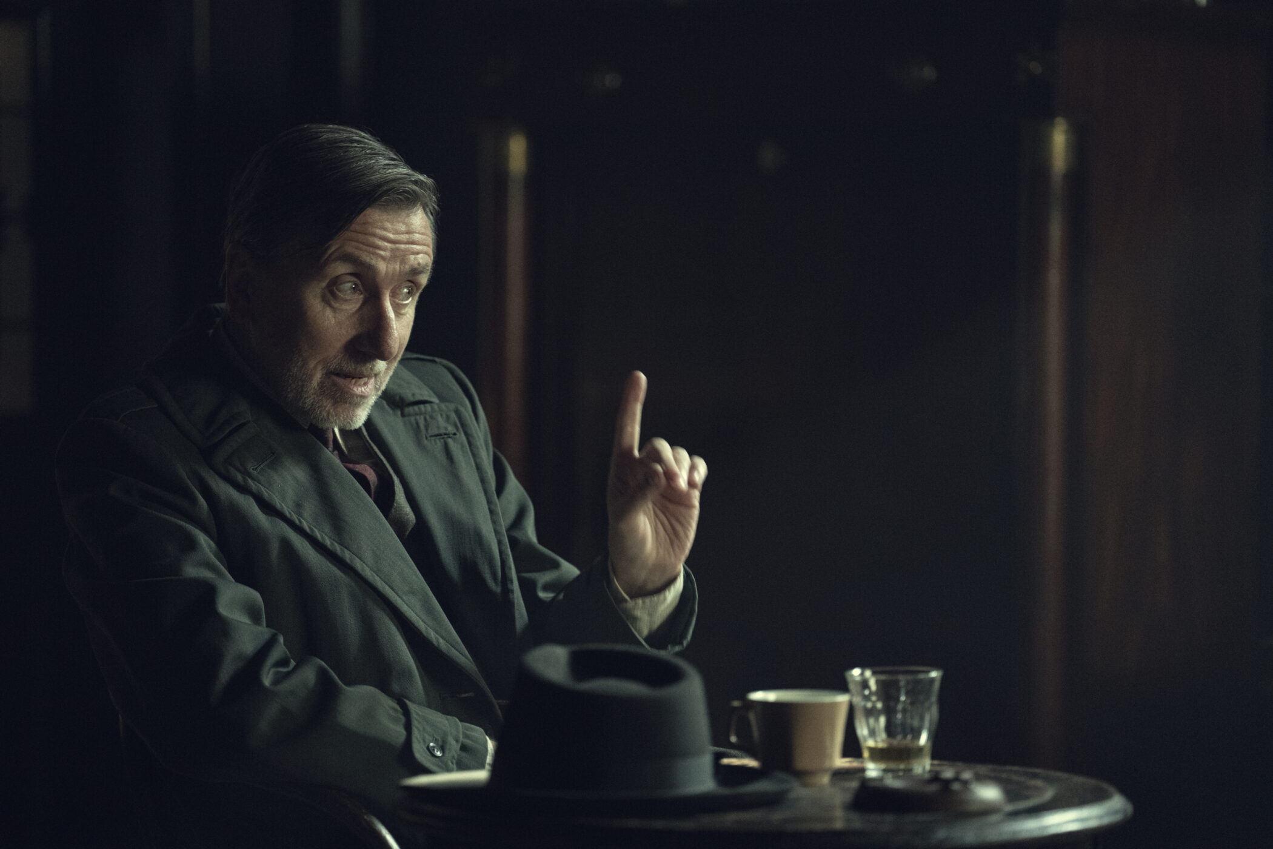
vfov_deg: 8.8
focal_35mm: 156
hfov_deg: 13.2
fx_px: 5516
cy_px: 424
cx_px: 636
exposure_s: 1/100
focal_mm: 156
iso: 4000
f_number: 2.8
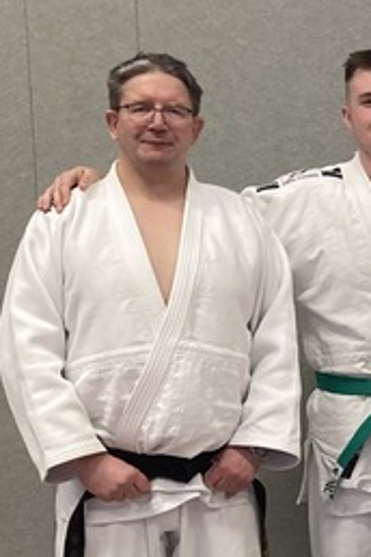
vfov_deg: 18.8
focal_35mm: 108
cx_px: 783
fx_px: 1669
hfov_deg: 11.3
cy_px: 407
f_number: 1.8
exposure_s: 1/50
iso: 125
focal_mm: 3.99
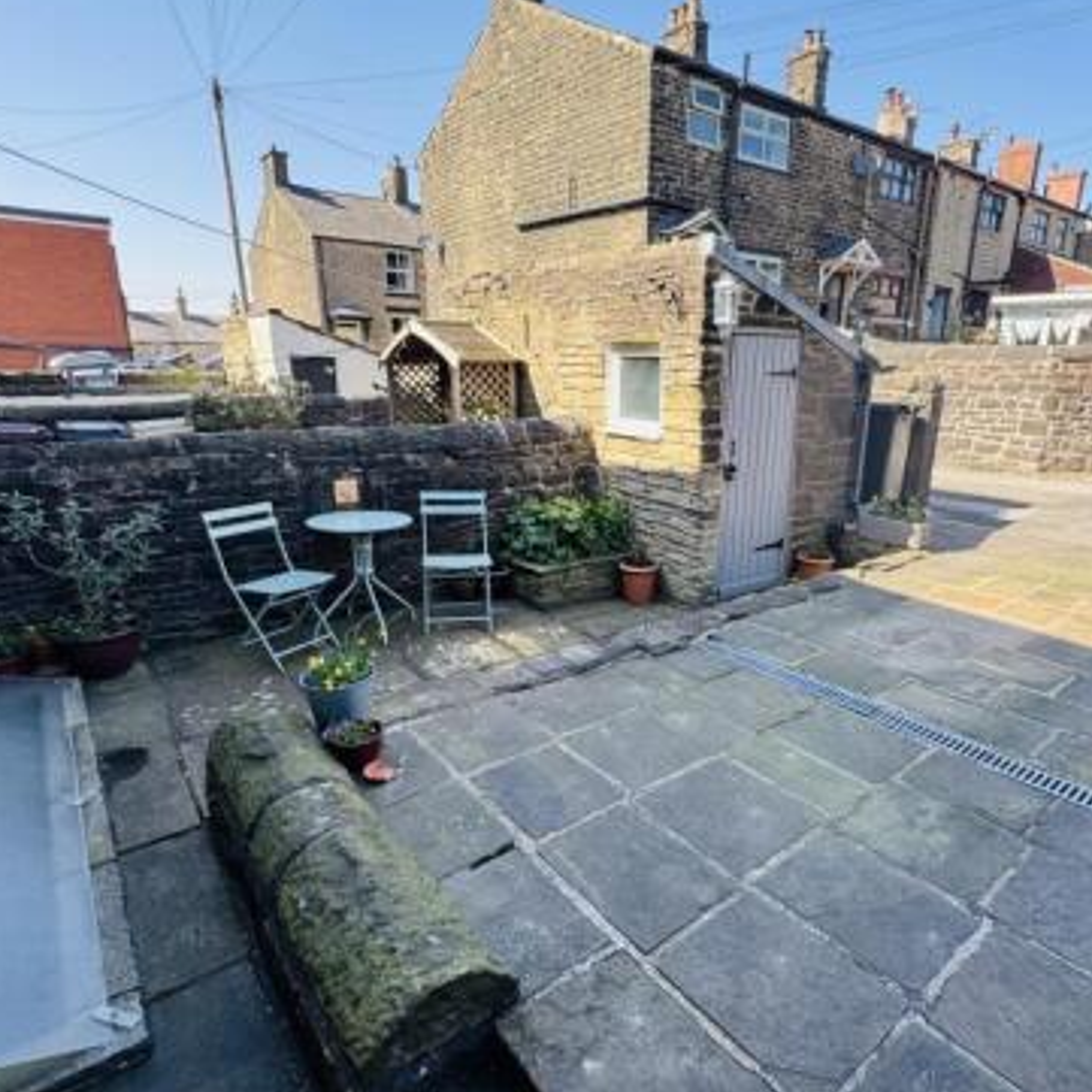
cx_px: 622
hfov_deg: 74.4
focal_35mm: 20
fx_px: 714
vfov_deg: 74.8
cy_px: 570
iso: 40
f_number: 2.2
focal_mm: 2.22
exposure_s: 1/269
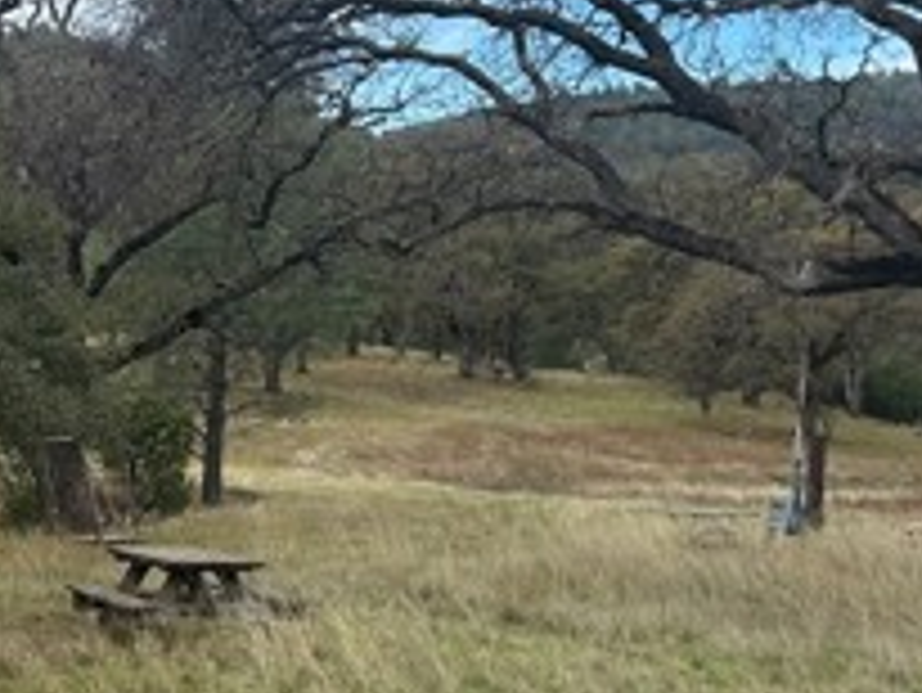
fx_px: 2159
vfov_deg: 18.2
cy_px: 297
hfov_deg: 22.3
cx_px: -184
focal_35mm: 81
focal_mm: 5.7
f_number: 1.5
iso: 50
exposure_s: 1/2083
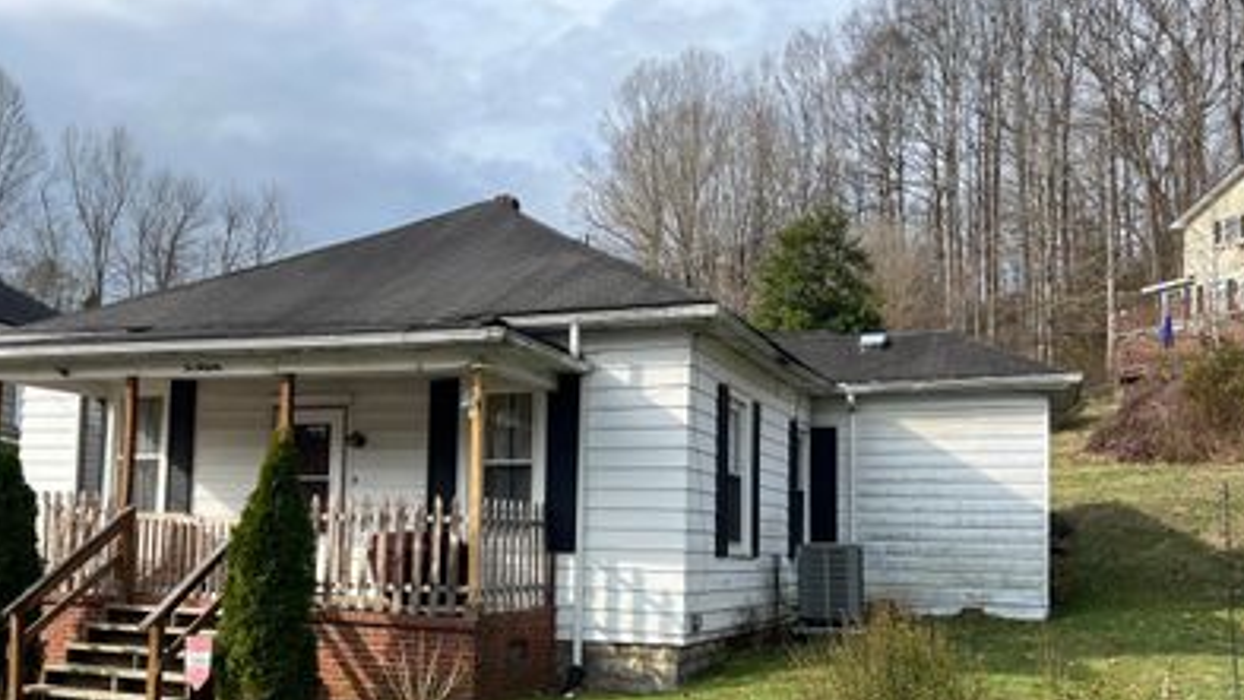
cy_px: 467
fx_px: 1187
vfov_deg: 32.6
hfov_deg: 55.0
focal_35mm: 36
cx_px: 513
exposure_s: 1/2045
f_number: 1.5
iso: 50
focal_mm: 5.7
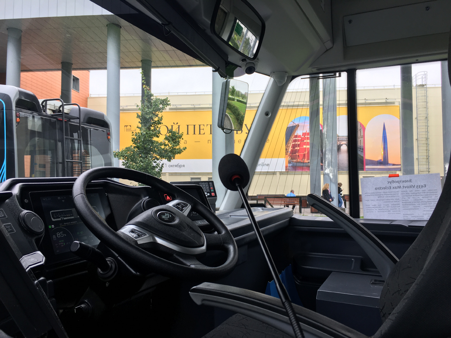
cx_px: 226
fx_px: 378
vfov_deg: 48.2
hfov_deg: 61.7
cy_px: 169
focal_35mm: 29
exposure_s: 1/111
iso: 25
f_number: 2.2
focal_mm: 4.15
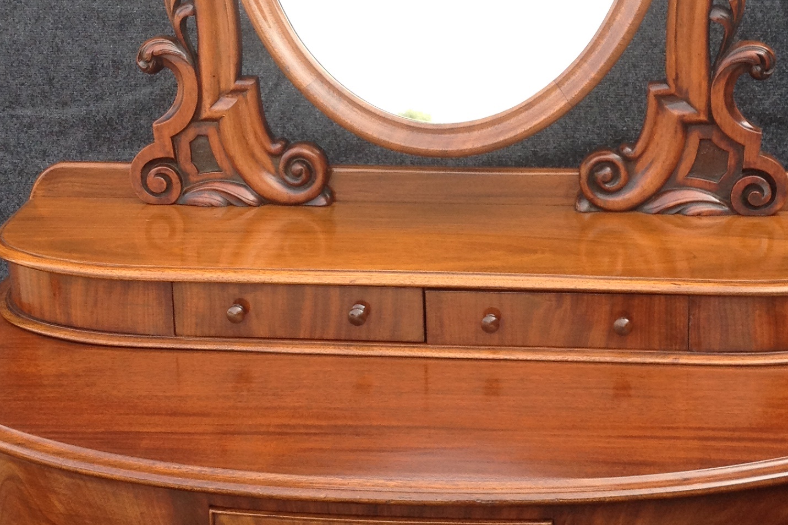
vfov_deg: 16.4
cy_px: 280
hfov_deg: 24.5
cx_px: 436
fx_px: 1816
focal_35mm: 83
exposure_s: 1/156
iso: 50
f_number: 2.4
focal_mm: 4.28
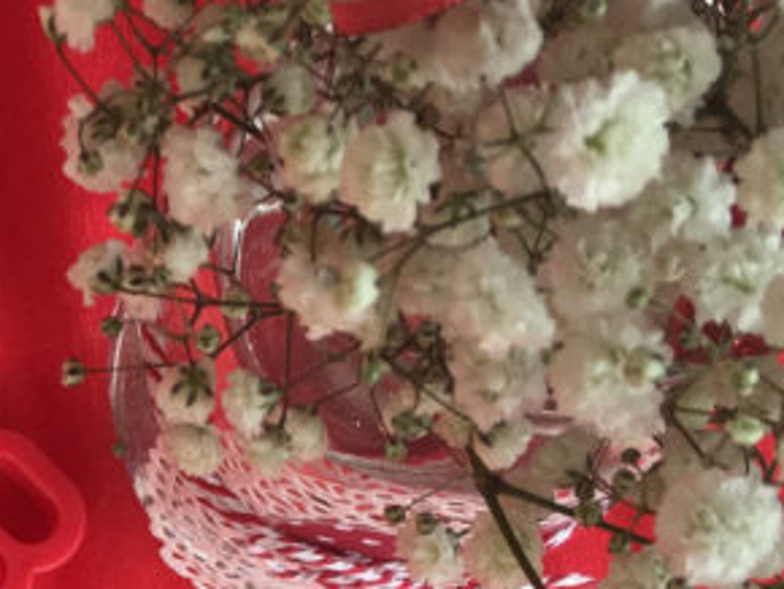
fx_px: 2652
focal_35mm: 117
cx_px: -427
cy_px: 813
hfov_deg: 15.4
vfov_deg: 12.2
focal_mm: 4.15
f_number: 2.2
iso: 32
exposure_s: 1/100
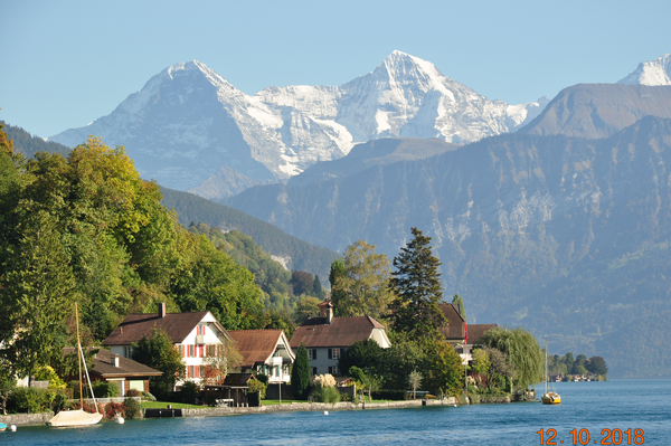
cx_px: 336
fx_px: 2933
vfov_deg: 8.7
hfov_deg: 13.1
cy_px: 223
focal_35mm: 158
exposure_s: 1/250
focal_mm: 105
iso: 200
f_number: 10
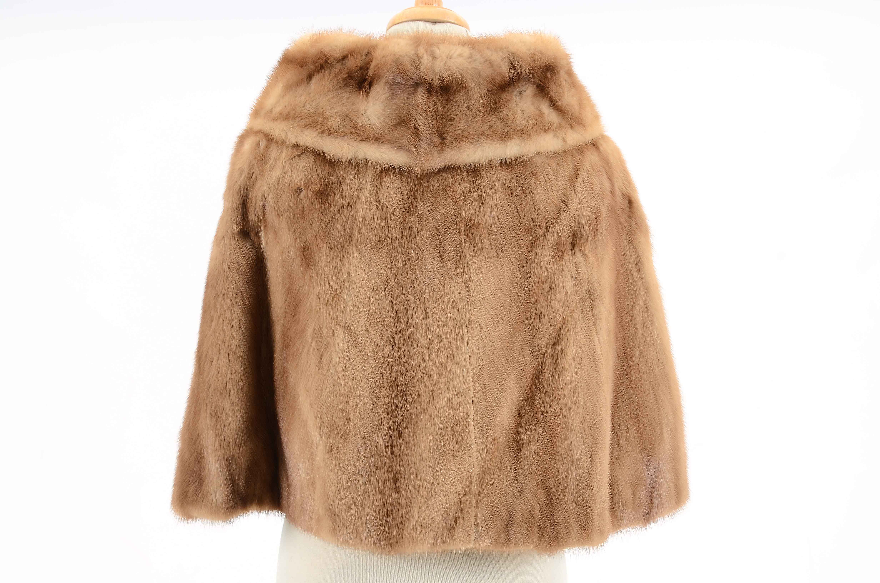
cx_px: 440
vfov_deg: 14.6
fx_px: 2269
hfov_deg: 22.0
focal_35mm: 93
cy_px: 292
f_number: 8
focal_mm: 62
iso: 160
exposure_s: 1/60
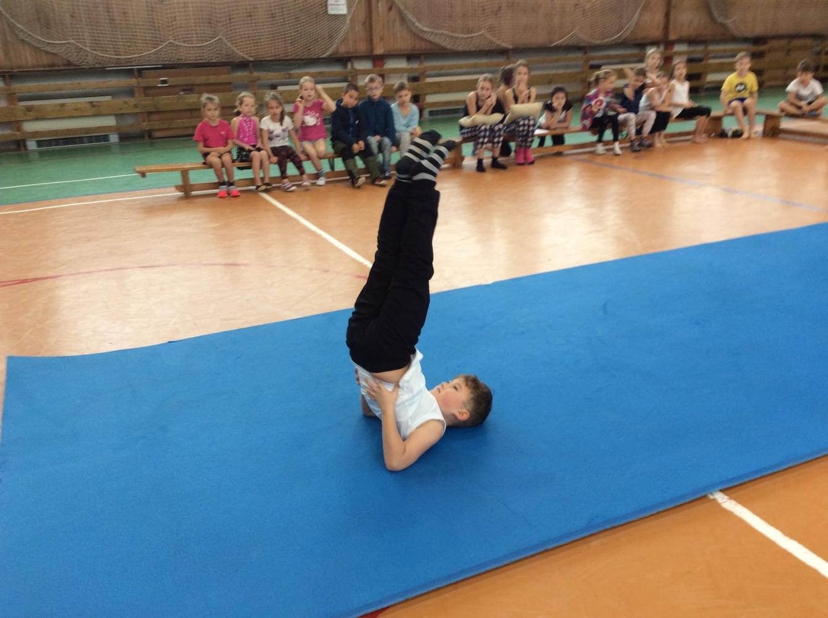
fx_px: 764
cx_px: 414
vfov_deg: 44.0
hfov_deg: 56.9
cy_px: 309
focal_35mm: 32
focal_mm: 3.3
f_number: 2.4
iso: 32
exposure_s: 1/25
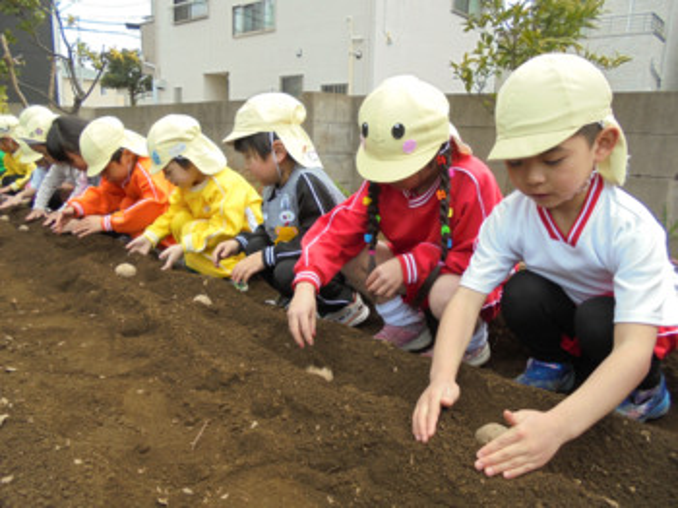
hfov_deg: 67.3
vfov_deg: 53.0
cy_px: 254
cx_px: 339
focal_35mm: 26
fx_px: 509
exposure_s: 1/200
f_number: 3.5
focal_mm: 4.6
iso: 100
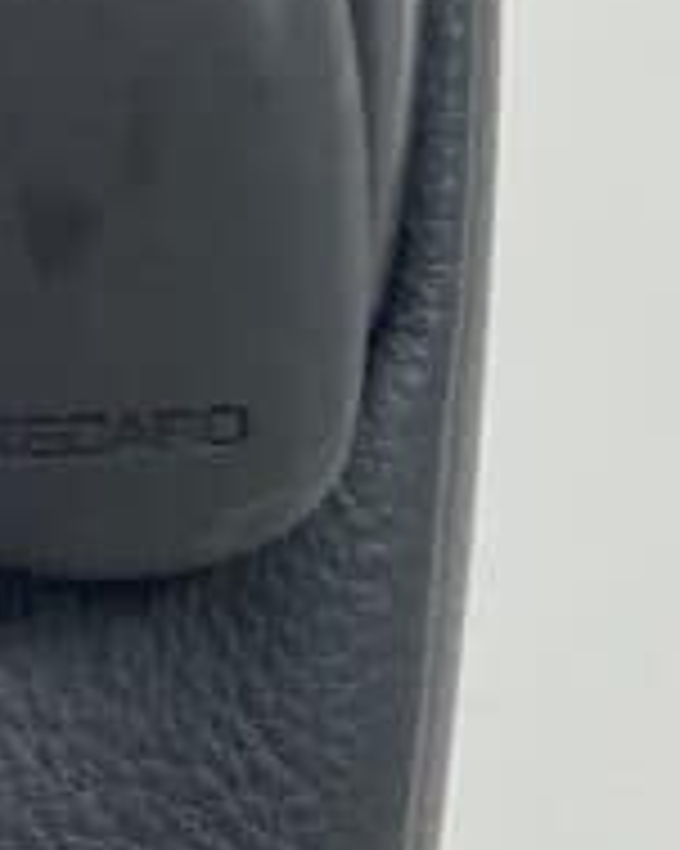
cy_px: 173
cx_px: -302
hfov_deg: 7.7
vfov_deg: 9.8
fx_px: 4960
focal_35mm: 197
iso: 100
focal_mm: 4.25
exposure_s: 1/100
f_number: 1.8
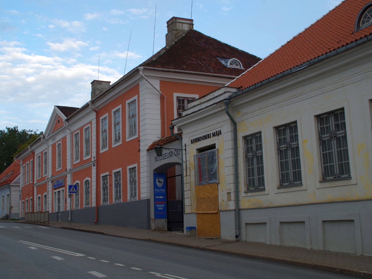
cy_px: 140
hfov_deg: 41.2
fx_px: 494
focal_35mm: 46
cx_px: 167
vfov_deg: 31.5
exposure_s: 1/60
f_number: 11
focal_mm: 28
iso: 250
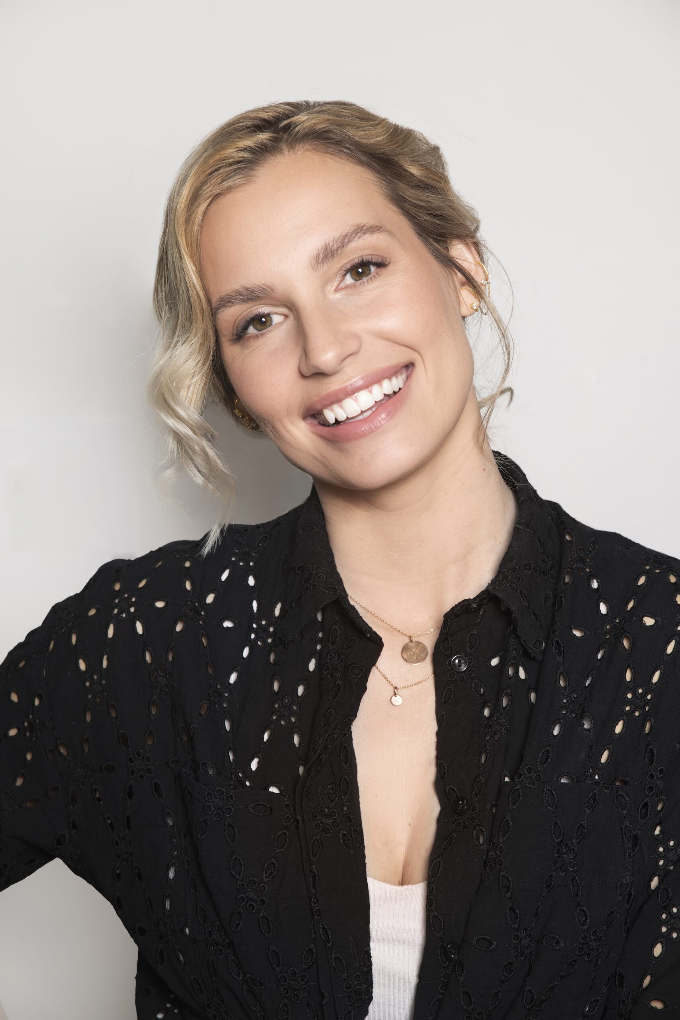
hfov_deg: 19.5
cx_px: 340
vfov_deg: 28.8
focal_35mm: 70
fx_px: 1983
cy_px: 510
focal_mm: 70
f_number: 9
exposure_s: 1/125
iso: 250
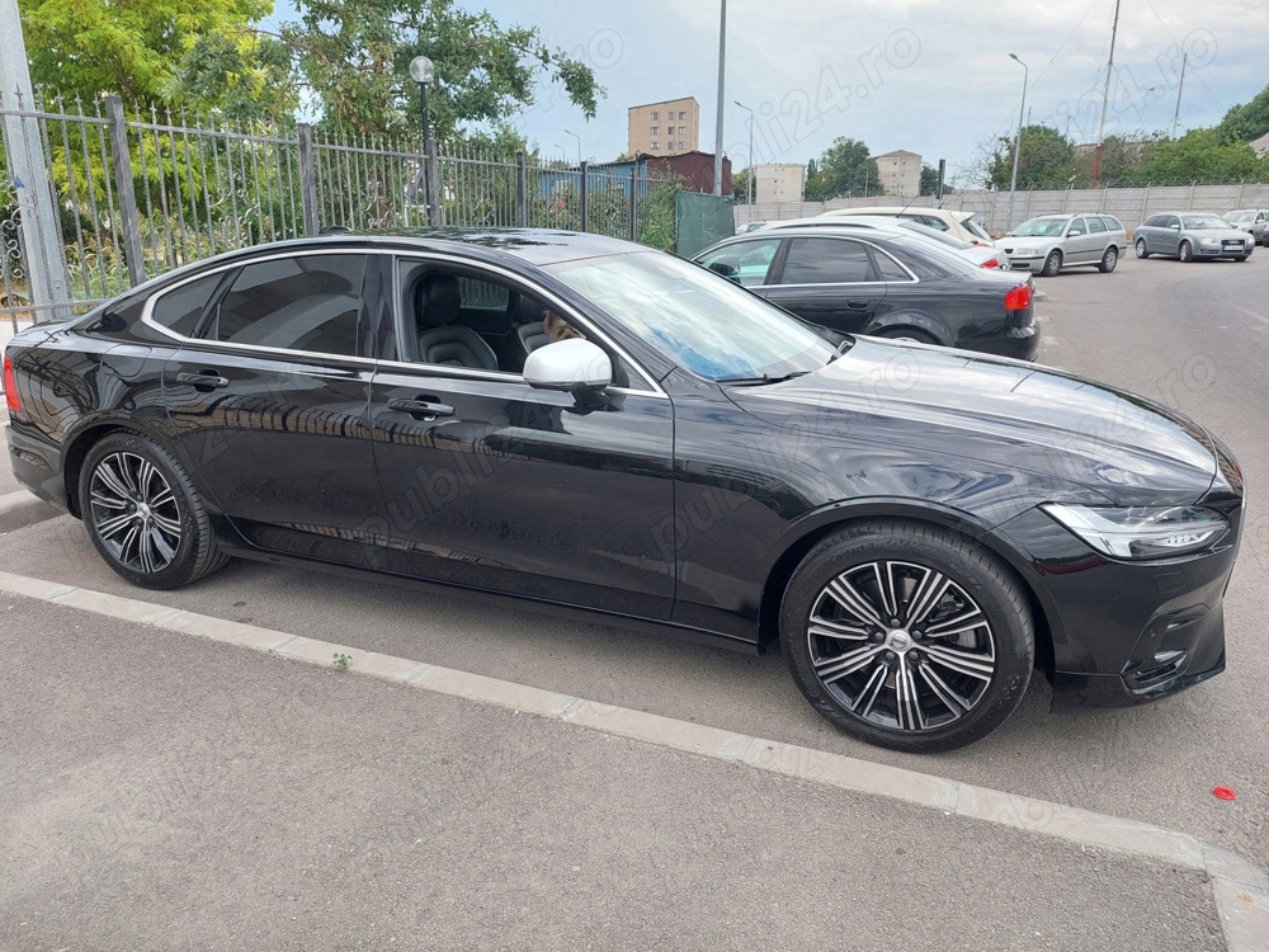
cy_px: 476
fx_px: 880
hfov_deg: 71.6
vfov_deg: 56.8
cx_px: 634
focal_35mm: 24
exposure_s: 1/283
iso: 40
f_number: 1.8
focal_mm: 5.23
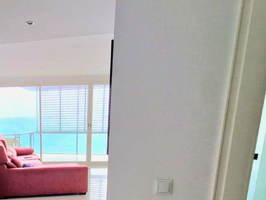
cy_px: 176
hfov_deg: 54.5
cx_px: 42
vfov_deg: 43.2
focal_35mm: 30
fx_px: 231
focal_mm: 2.2
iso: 50
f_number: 2.2
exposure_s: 1/476
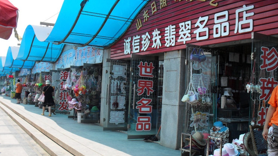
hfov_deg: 51.6
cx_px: 137
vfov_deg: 30.4
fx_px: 287
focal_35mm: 39
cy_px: 86
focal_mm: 6.3
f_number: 8.4
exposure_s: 1/90
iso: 100
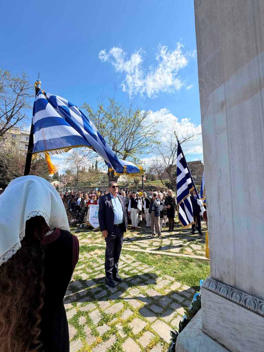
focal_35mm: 14
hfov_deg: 85.7
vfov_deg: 102.1
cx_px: 132
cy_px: 176
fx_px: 142
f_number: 2.2
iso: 20
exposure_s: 1/820
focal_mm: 2.22
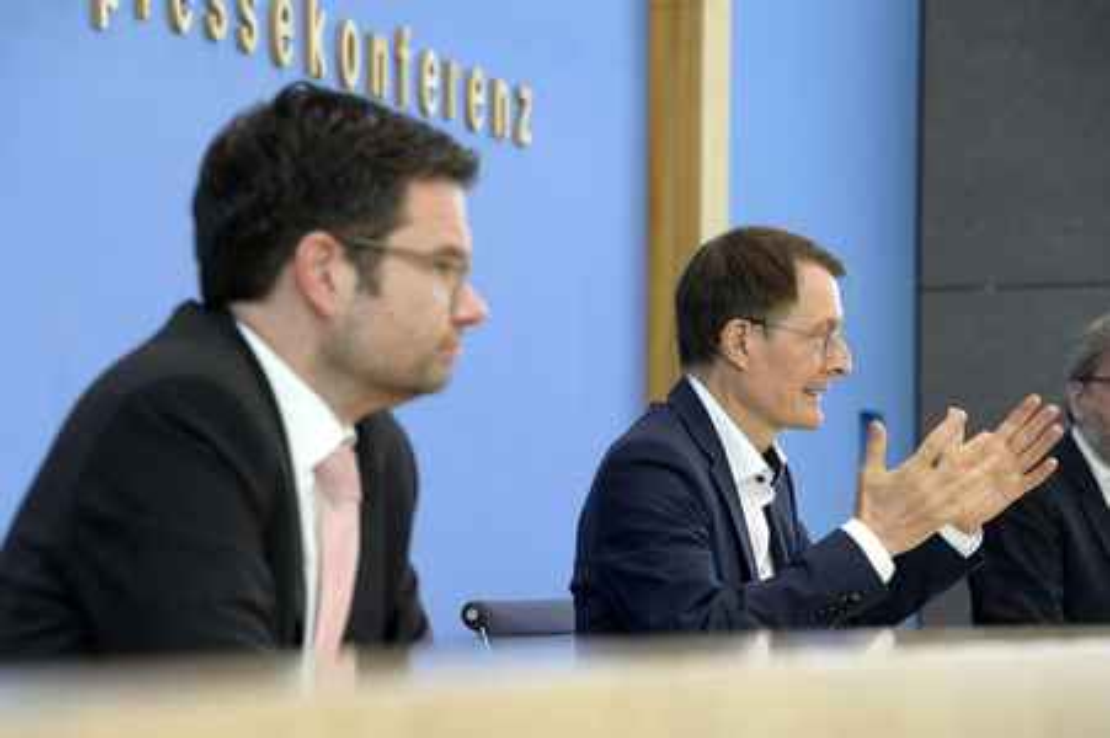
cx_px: 555
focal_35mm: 135
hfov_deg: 15.2
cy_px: 369
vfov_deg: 10.1
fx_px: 4159
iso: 4000
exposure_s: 1/640
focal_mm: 135
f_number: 6.3
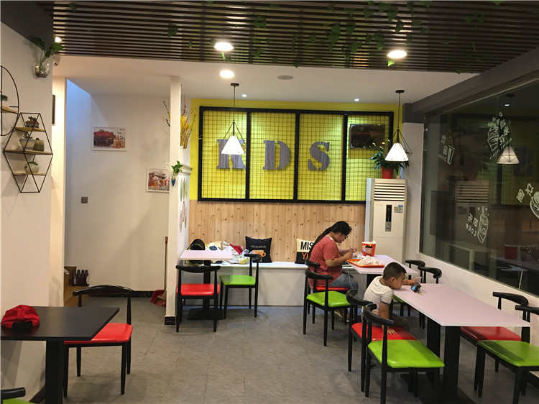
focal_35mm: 29
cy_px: 202
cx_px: 270
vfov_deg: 48.2
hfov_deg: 61.7
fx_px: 451
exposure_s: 1/17
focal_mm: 4.15
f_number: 2.2
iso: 80
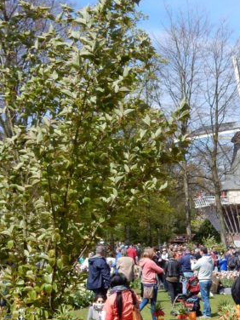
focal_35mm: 83
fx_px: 767
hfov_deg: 17.2
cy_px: 271
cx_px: 264
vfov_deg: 23.1
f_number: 4
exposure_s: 1/800
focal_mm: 6.4
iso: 125
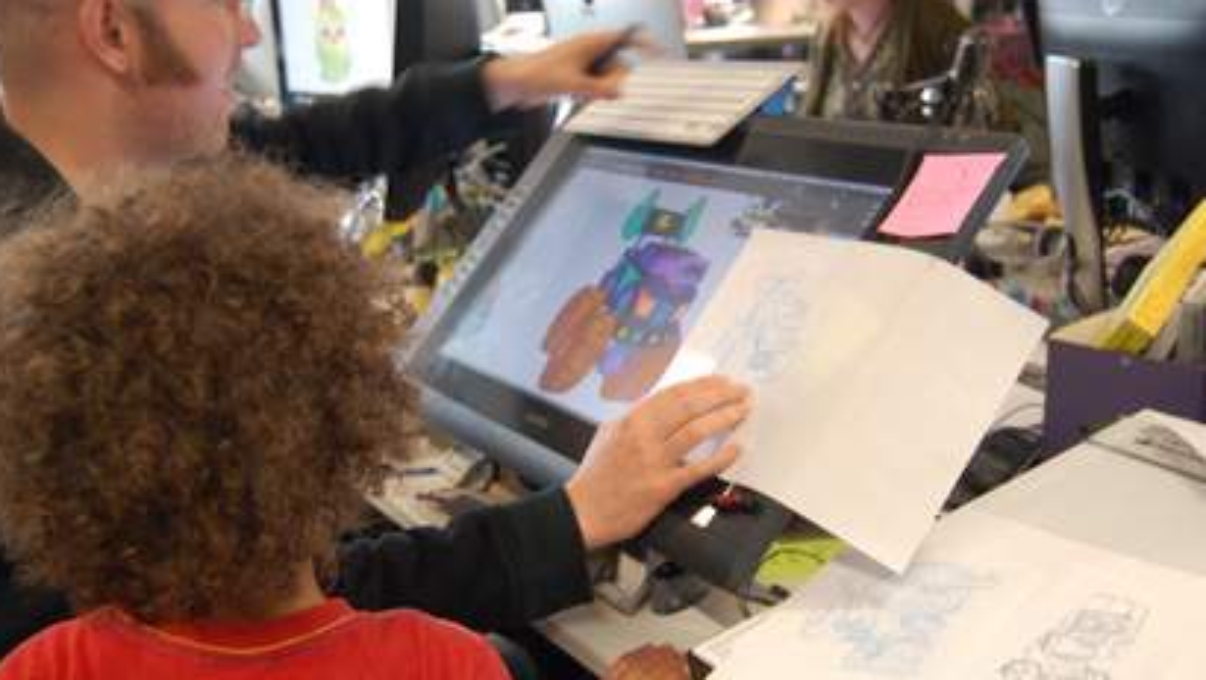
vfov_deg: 26.6
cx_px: 600
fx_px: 1440
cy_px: 361
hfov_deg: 45.5
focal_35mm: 45
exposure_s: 1/25
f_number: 4.2
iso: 800
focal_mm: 28
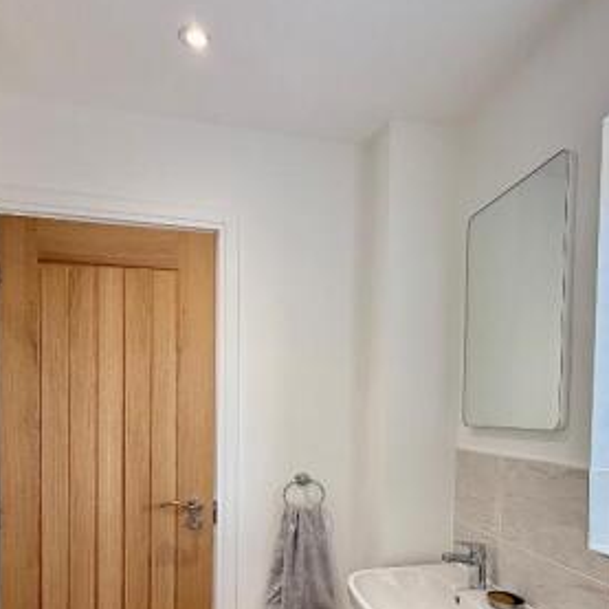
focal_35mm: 26
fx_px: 518
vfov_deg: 58.7
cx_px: 344
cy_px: 432
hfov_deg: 60.7
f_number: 2.2
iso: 125
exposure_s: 1/99
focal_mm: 2.22
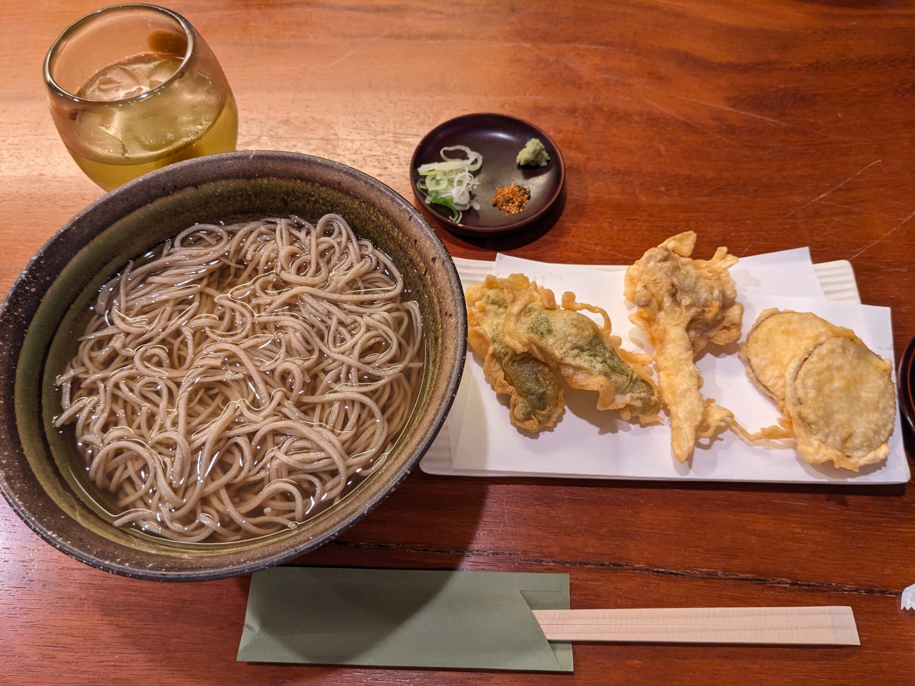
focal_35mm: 27
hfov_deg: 65.3
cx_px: 458
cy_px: 343
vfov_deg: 51.4
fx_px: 714
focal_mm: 4.38
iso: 79
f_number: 1.73
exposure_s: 1/25
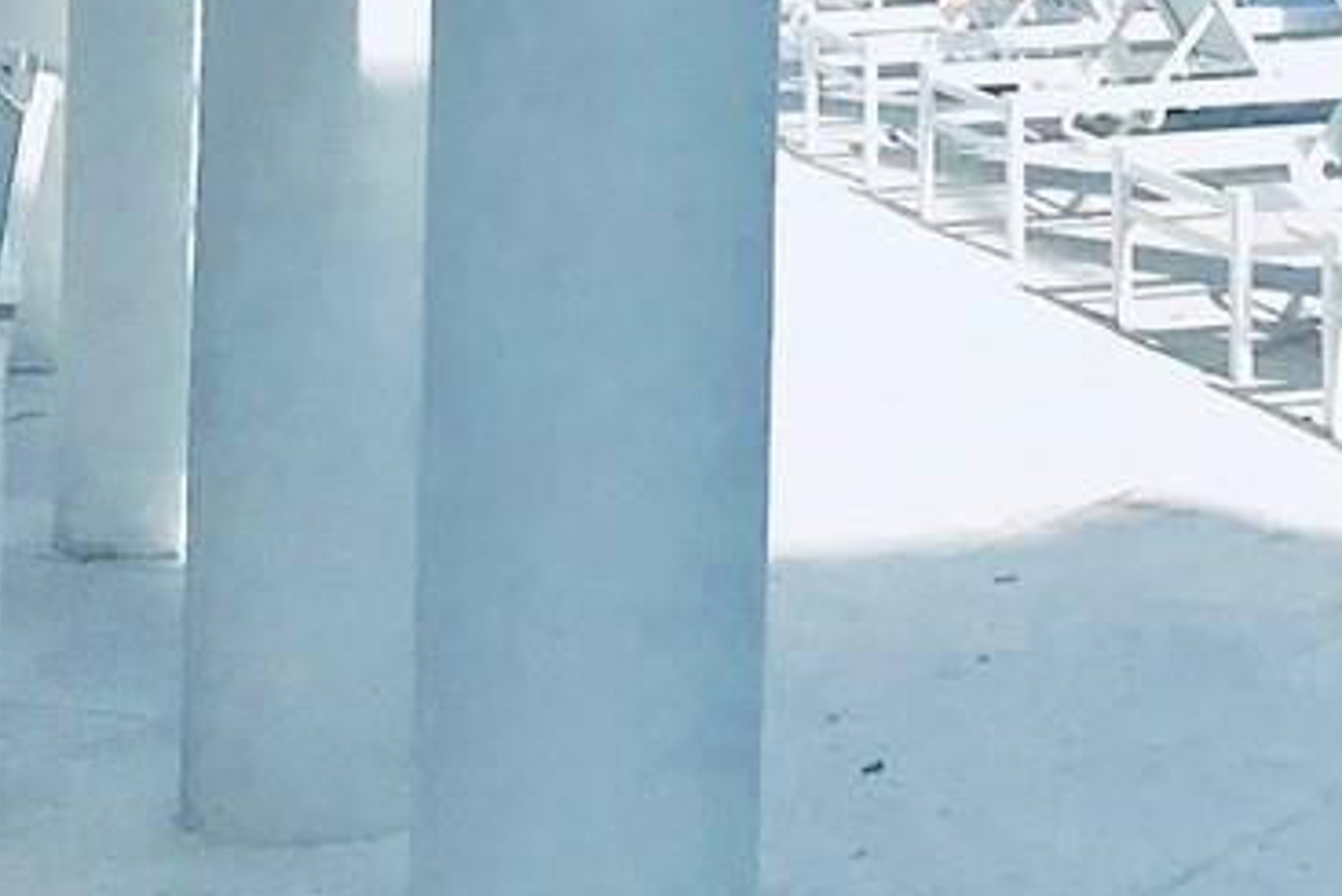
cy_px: -636
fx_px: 4736
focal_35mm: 127
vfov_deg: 10.3
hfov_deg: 15.7
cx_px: 1492
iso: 20
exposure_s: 1/3546
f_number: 1.8
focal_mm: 3.99
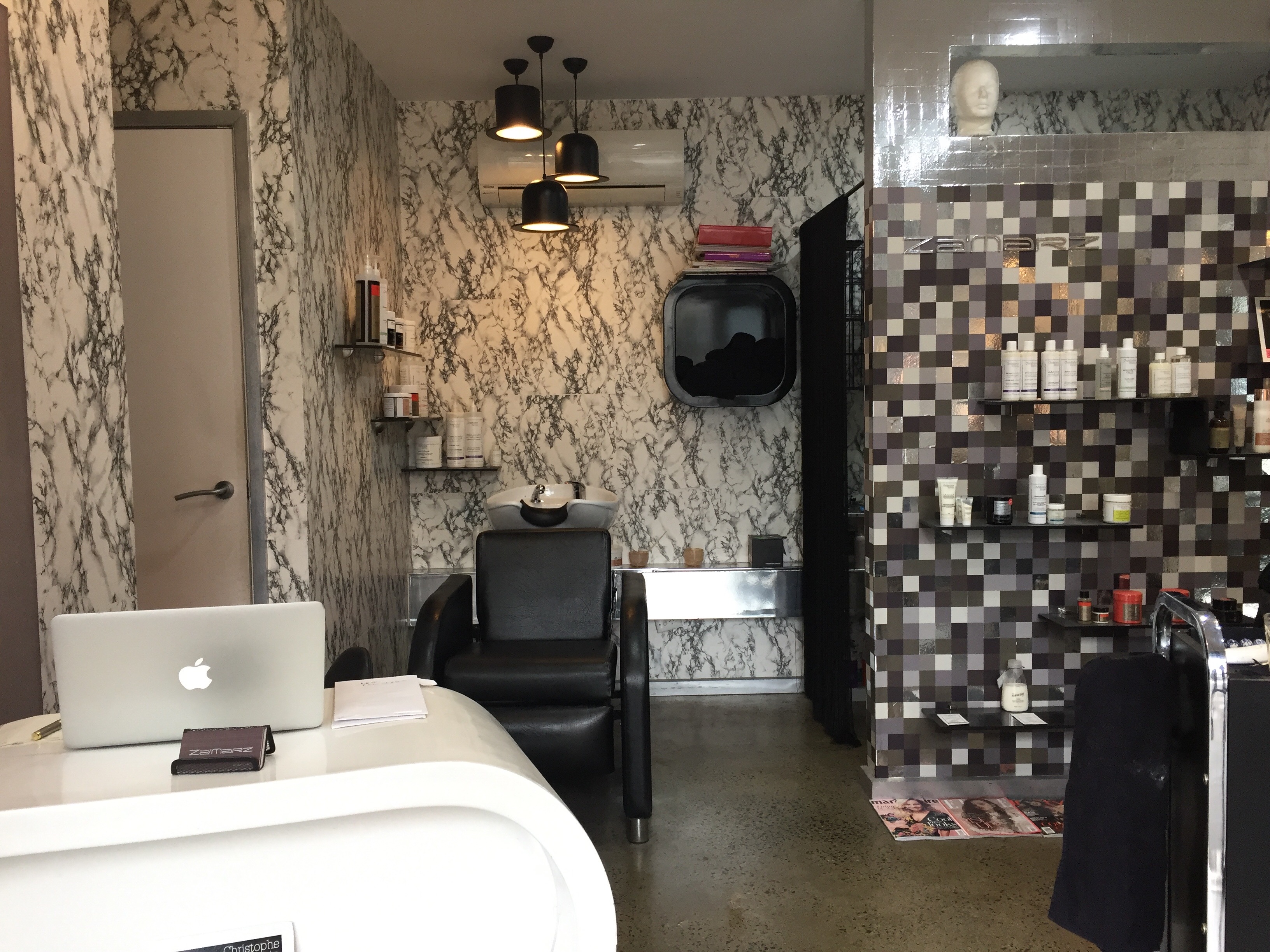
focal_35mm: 29
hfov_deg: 61.7
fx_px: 1064
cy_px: 476
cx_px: 635
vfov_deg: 48.2
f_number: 2.2
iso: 50
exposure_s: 1/33
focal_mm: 4.15
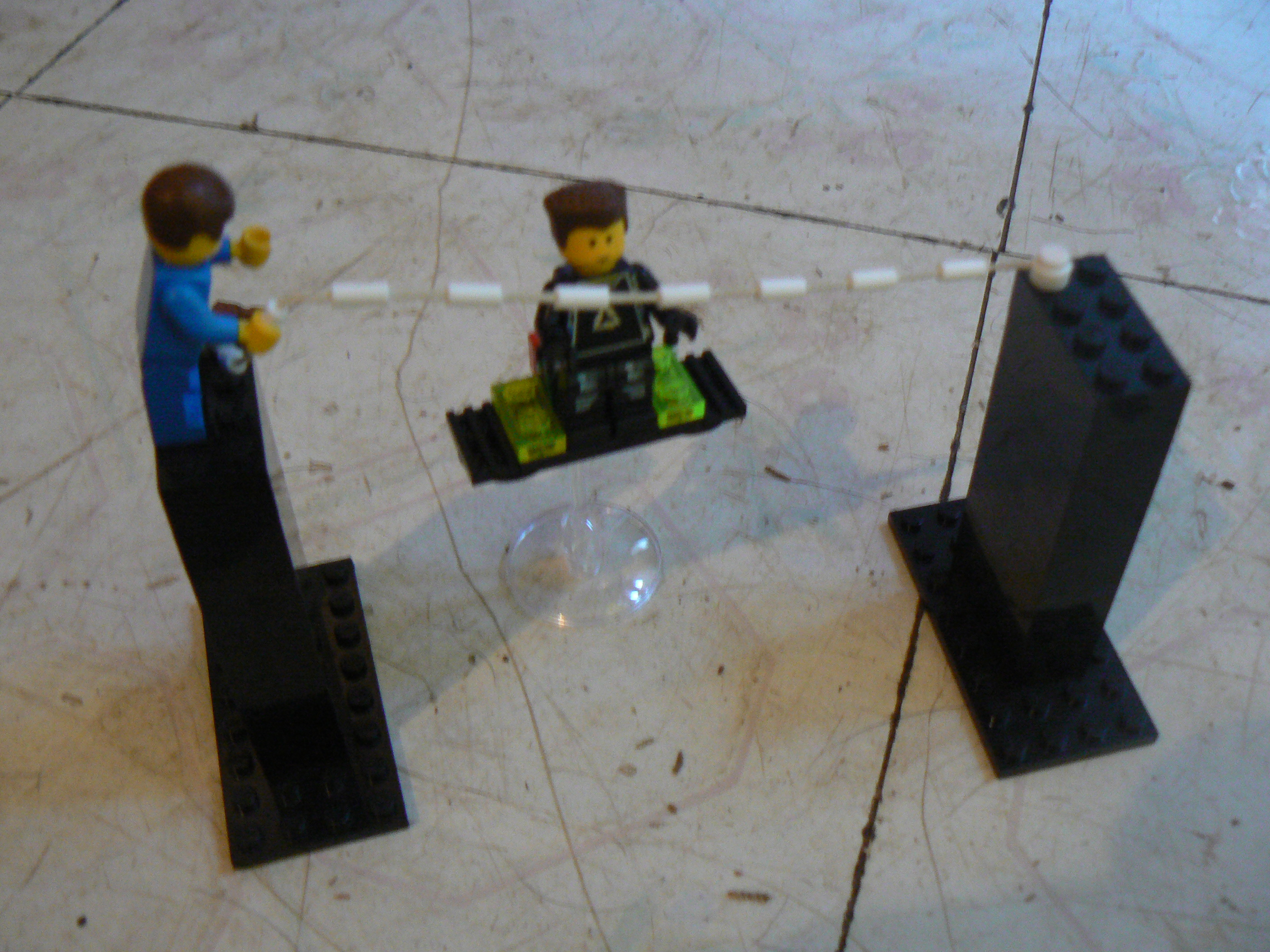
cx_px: 635
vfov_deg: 39.7
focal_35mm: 36
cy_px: 476
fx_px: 1321
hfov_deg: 51.4
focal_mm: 6
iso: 200
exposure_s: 1/10
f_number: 2.8
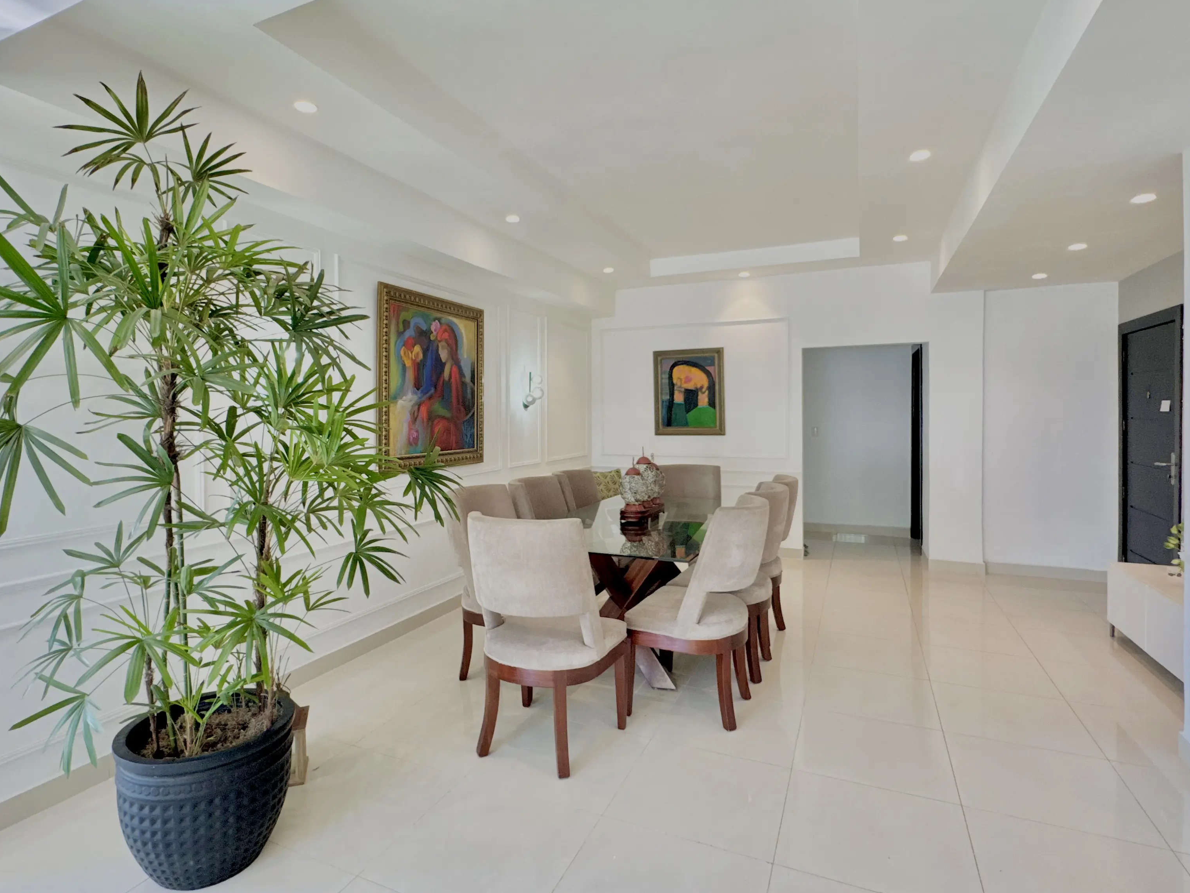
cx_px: 564
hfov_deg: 94.4
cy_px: 451
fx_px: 550
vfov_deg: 78.1
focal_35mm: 16
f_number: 2.2
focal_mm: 2.22
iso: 160
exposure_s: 1/120
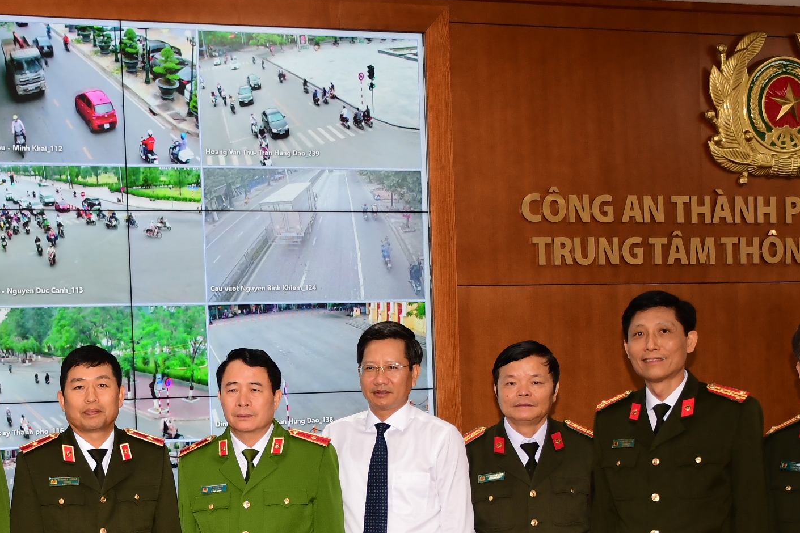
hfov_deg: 26.2
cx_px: 280
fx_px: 1711
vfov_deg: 17.5
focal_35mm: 77
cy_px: 476
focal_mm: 26
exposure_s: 1/200
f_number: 3.8
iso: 640
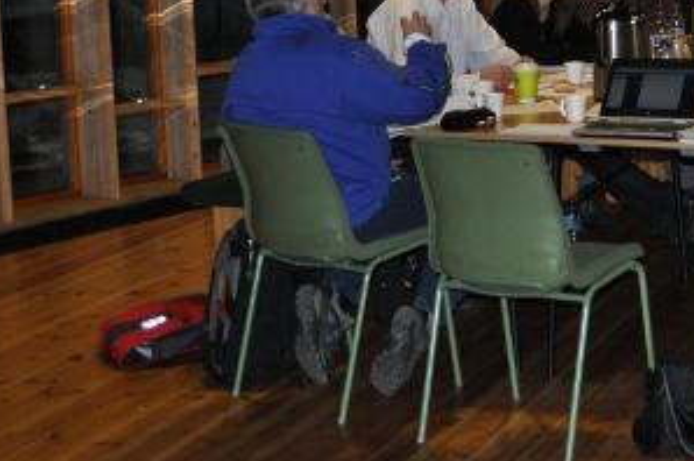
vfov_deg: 13.1
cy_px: 24
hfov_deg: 19.4
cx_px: 650
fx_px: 1983
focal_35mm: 103
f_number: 4.8
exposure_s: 1/60
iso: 800
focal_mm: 32
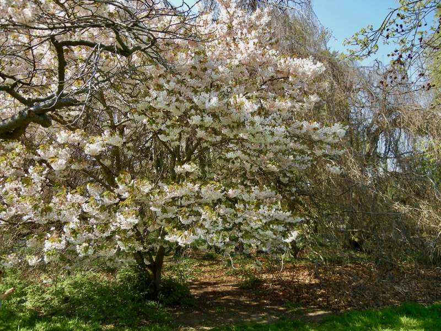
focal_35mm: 30
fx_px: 382
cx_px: 220
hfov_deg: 60.0
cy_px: 166
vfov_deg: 46.8
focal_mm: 5.4
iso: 160
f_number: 3.5
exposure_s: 1/501
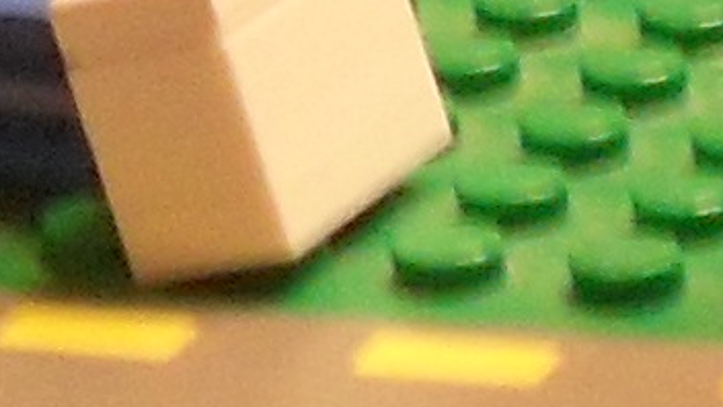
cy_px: 82
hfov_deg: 8.8
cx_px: 1715
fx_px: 4256
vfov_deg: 5.5
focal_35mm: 222
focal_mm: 6.2
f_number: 2.8
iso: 200
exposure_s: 1/15
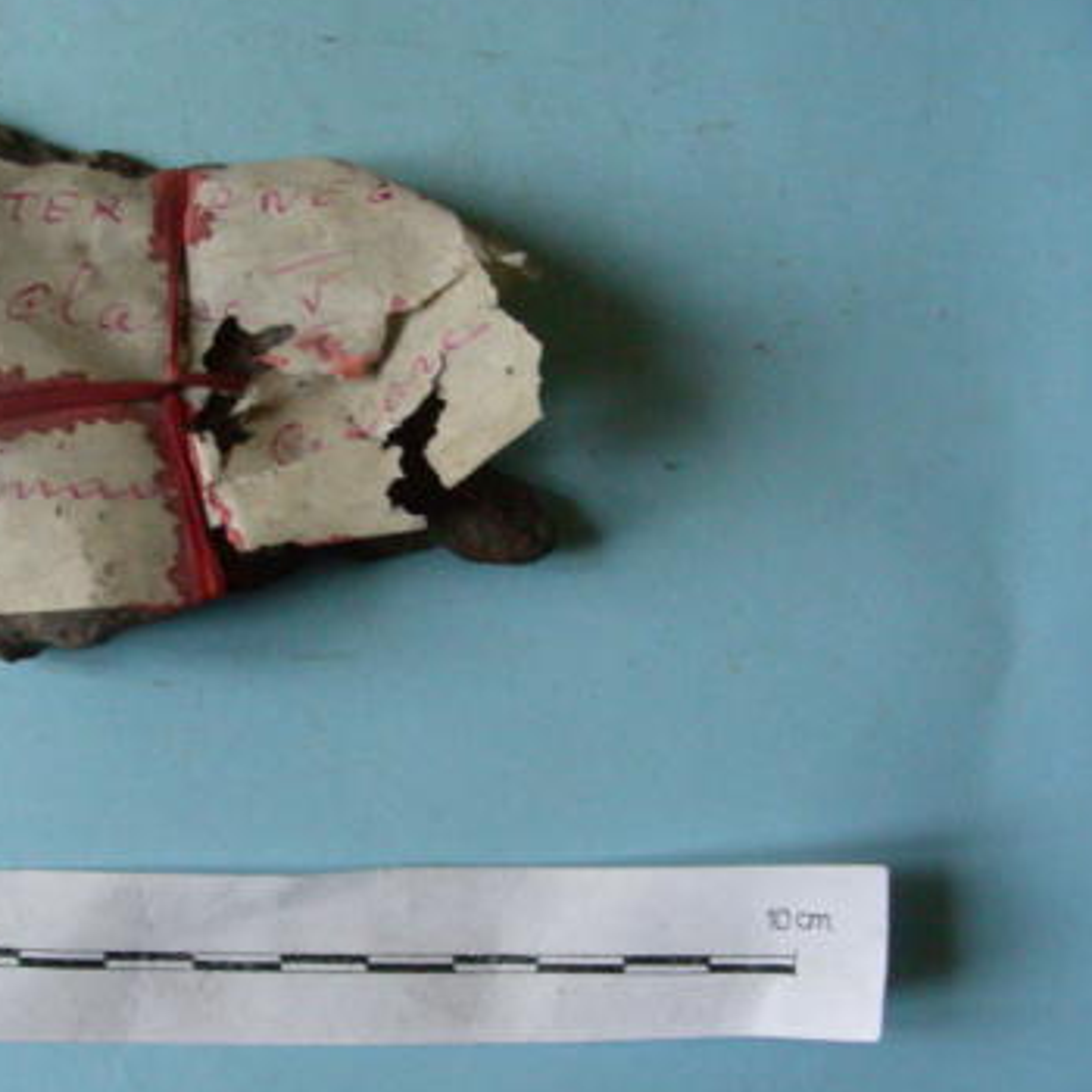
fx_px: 1713
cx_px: 359
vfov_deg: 35.4
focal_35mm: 48
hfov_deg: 35.0
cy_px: 560
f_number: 3.5
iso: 400
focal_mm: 6.3
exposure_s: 1/53.4
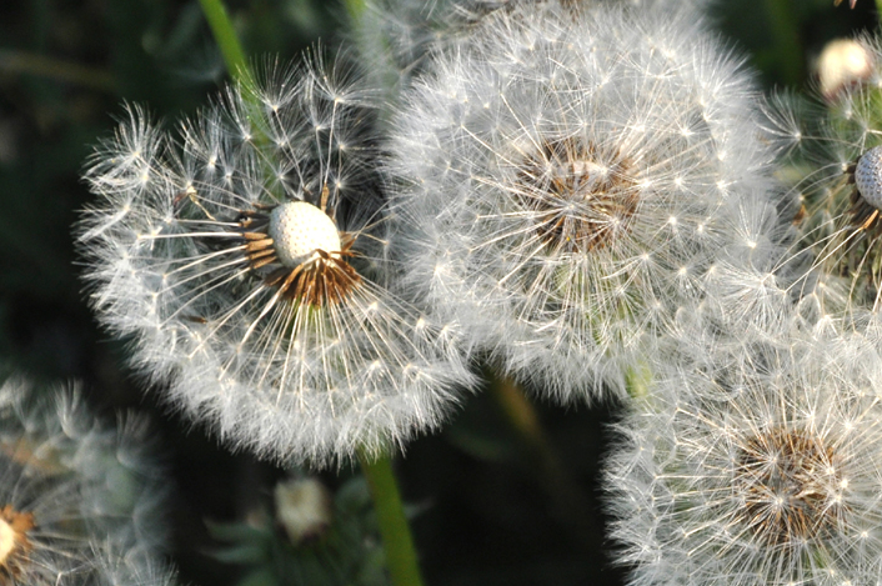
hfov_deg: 5.8
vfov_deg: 3.8
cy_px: 142
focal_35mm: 357
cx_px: 866
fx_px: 8740
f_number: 8
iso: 400
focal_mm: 105
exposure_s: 1/800
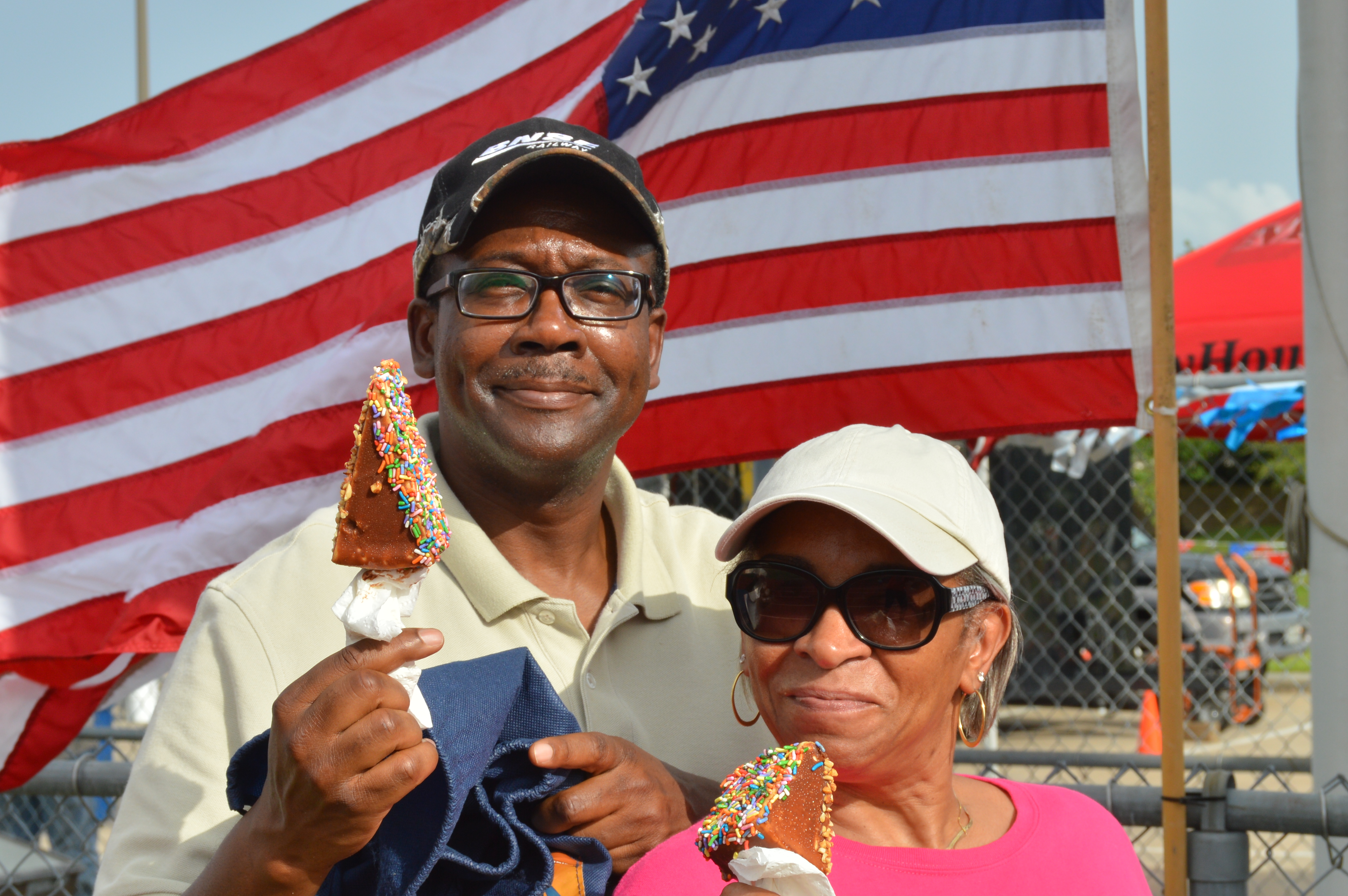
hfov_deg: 24.5
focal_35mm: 83
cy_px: 509
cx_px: 632
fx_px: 3105
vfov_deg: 16.4
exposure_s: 1/320
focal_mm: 38
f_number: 9
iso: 100
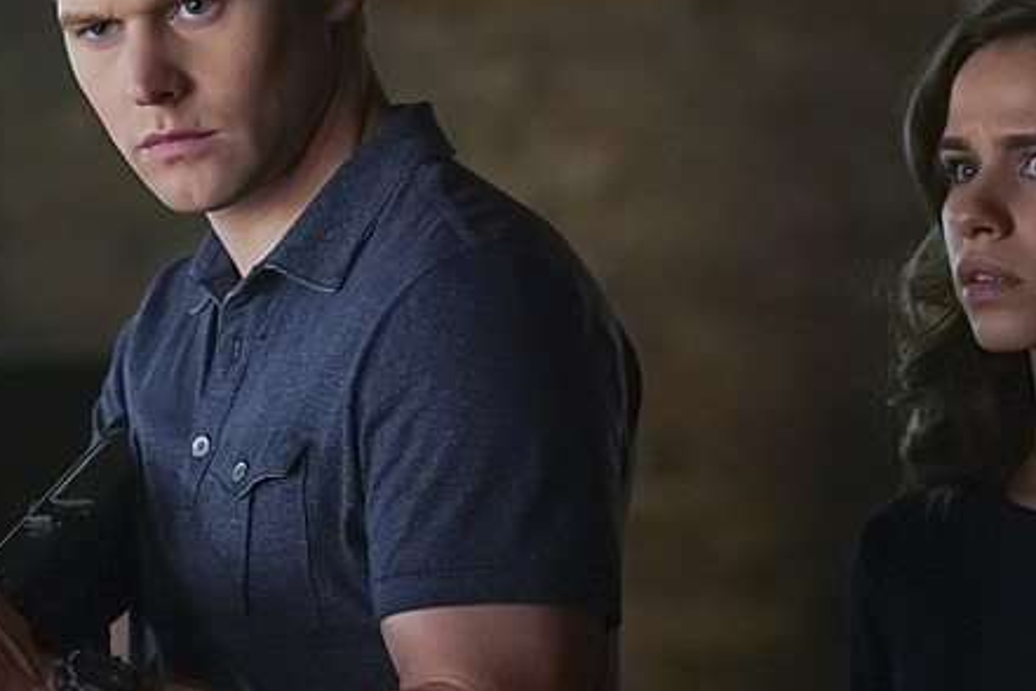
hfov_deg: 7.1
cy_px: 287
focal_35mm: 292
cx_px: 489
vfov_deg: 4.7
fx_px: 8402
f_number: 4
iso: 8000
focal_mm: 165
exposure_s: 1/50
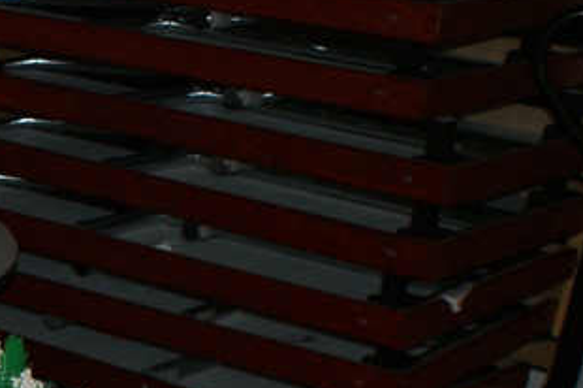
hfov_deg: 16.9
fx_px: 1763
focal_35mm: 109
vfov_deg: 12.1
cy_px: 525
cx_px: -310
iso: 400
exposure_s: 1/60
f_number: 5.6
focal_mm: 22
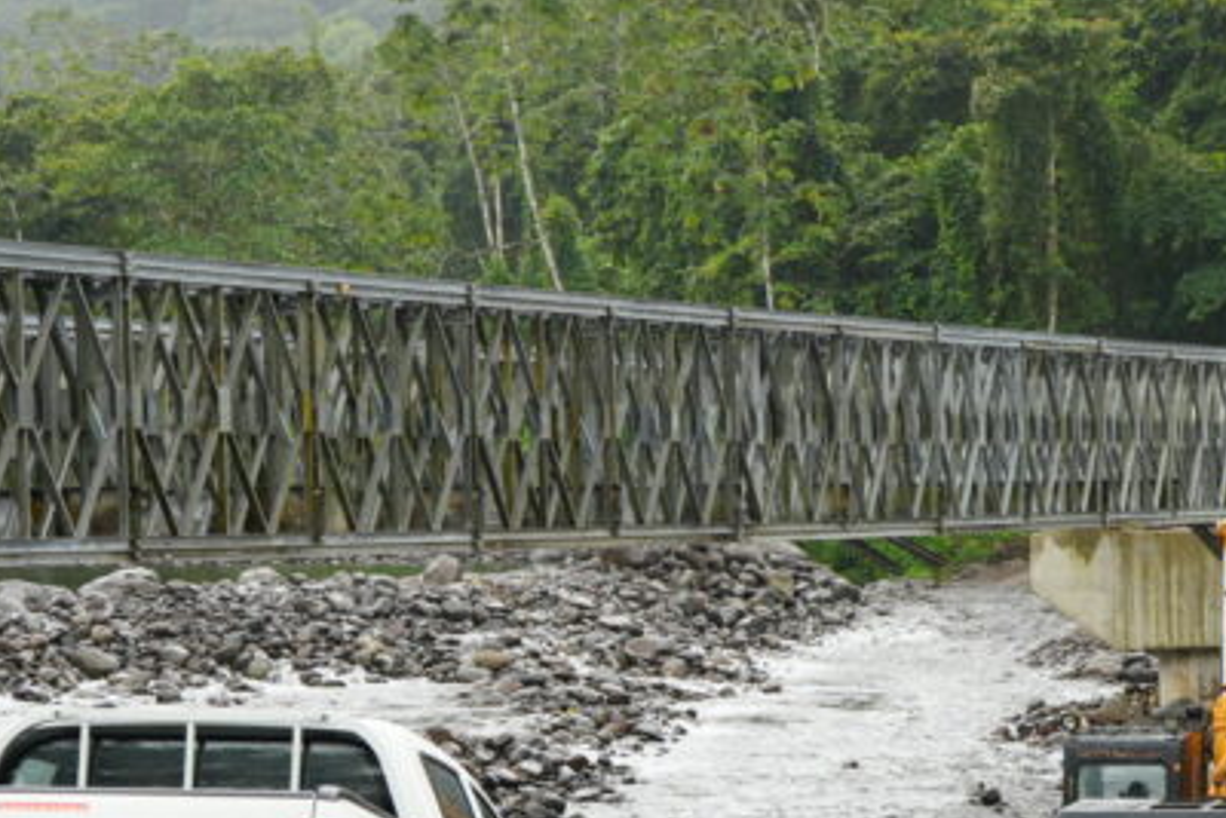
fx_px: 4190
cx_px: 766
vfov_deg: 11.1
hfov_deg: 16.6
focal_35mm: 123
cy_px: 578
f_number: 6.3
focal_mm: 48
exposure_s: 1/80
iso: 100
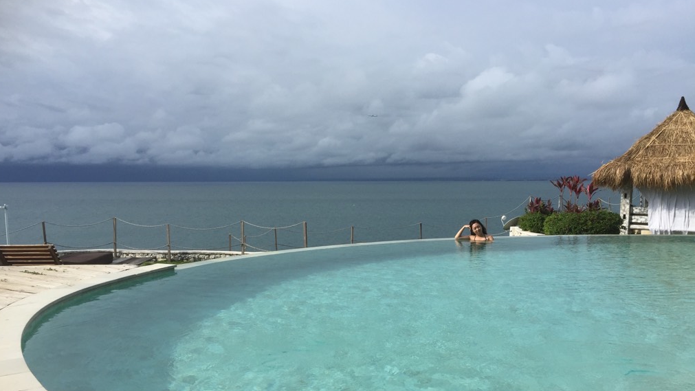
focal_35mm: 32
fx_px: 590
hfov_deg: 61.0
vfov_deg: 36.5
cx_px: 344
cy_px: 247
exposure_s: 1/2083
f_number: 2.2
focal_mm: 4.15
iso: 32
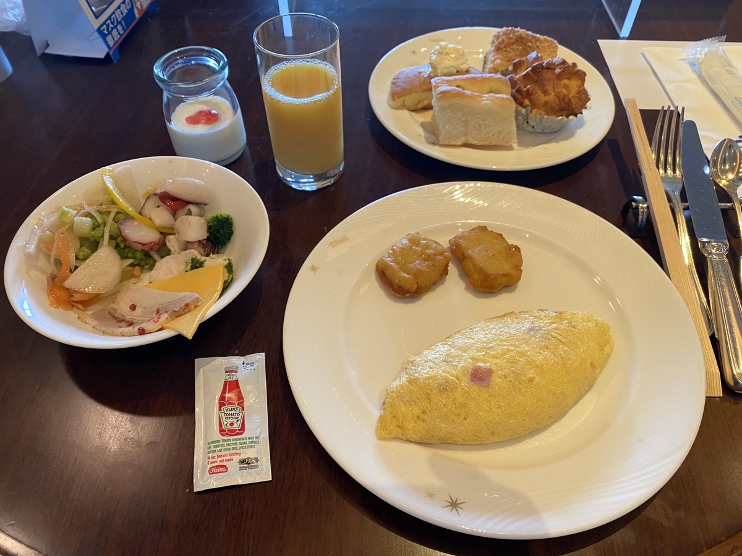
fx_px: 557
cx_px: 371
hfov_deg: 67.3
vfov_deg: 53.1
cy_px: 278
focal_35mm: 26
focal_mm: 4.25
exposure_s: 1/50
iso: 160
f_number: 1.8
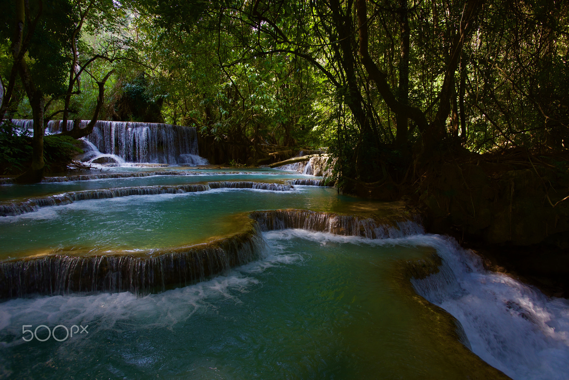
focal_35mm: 20
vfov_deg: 62.0
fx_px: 316
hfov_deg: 84.0
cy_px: 190
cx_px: 284
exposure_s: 1/100
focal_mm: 20
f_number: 4
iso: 400
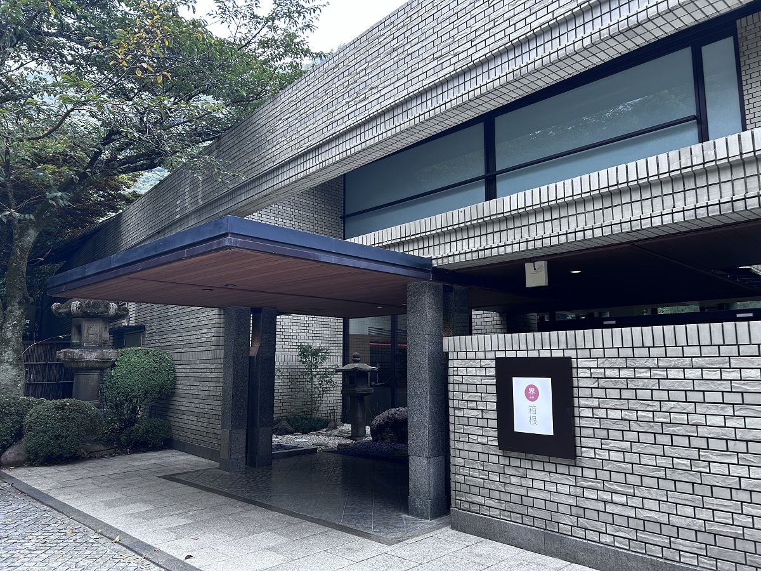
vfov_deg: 53.1
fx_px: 572
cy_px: 286
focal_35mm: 26
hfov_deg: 67.3
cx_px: 380
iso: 50
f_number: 1.5
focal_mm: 5.7
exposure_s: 1/414
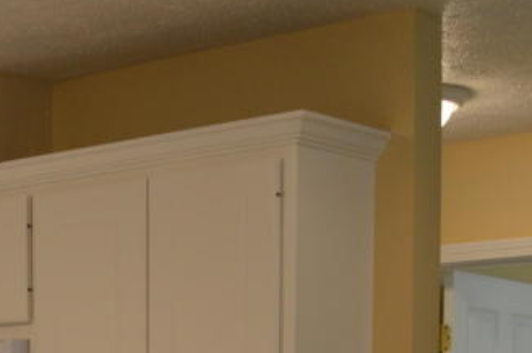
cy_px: 612
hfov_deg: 20.9
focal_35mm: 95
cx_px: 17
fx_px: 1402
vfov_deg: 13.1
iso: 400
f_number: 4.5
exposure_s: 1/80
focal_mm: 18
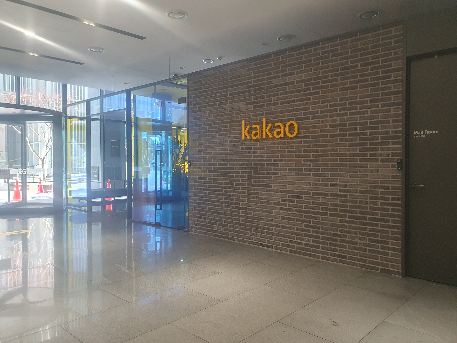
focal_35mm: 26
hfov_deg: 67.3
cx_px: 228
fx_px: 343
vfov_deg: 53.1
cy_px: 172
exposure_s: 1/60
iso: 250
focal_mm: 4.32
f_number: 2.4
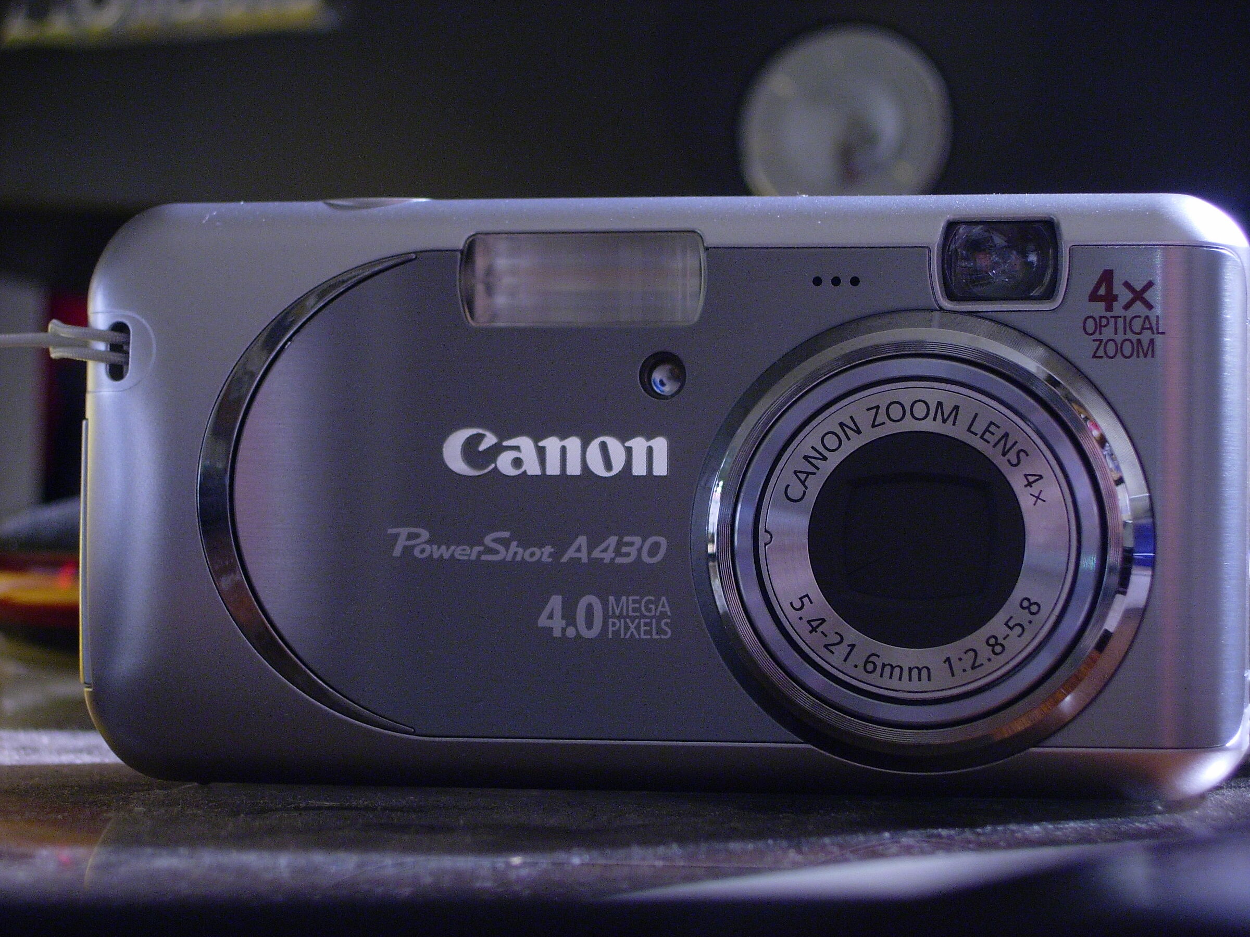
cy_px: 468
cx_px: 625
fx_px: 3322
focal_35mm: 92
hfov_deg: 21.3
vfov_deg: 16.1
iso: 100
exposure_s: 1
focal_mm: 19.1
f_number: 4.3
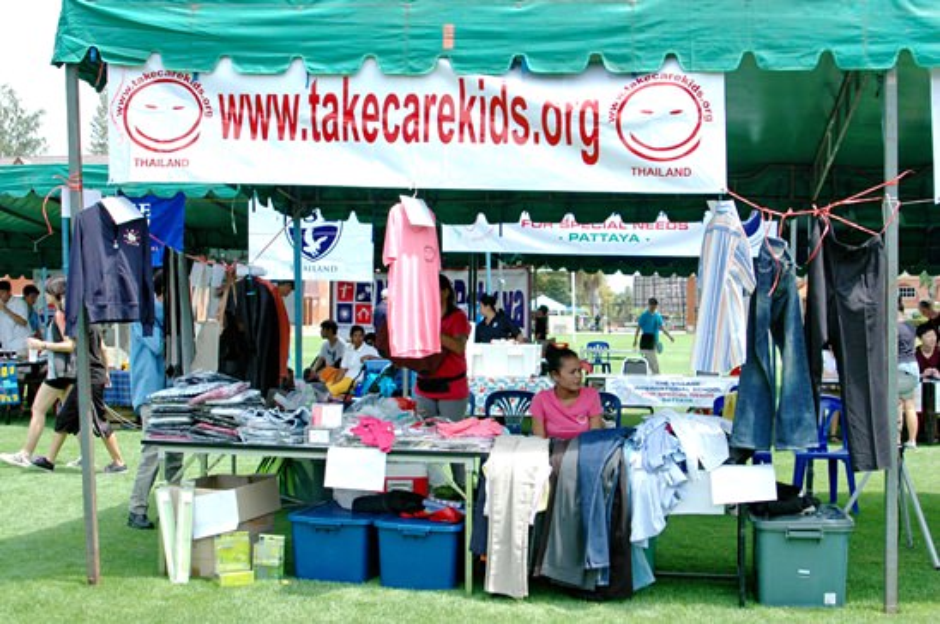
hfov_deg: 41.2
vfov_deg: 28.0
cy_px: 312
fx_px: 1252
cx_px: 470
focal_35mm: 48
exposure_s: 1/640
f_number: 5
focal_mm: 32
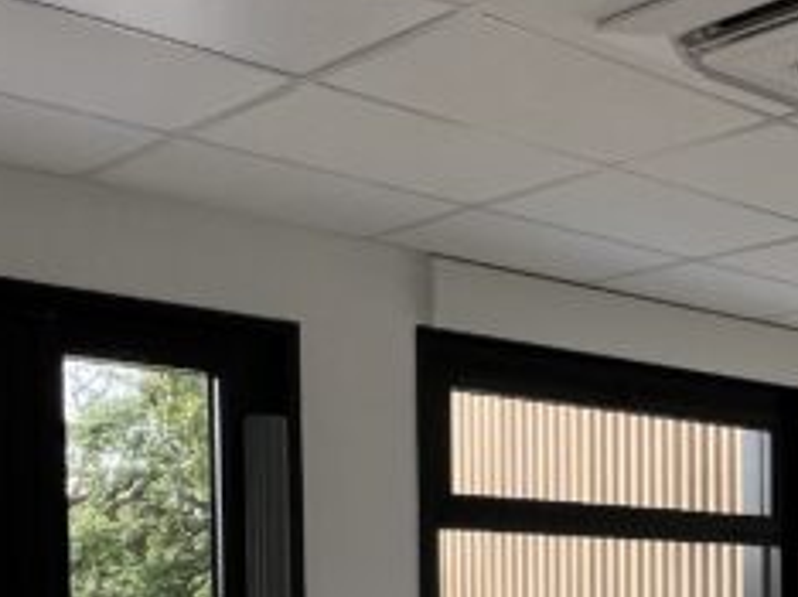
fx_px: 1313
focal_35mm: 57
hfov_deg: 23.1
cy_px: 665
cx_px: 1344
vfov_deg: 23.9
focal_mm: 1.57
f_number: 1.8
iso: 32
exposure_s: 1/134
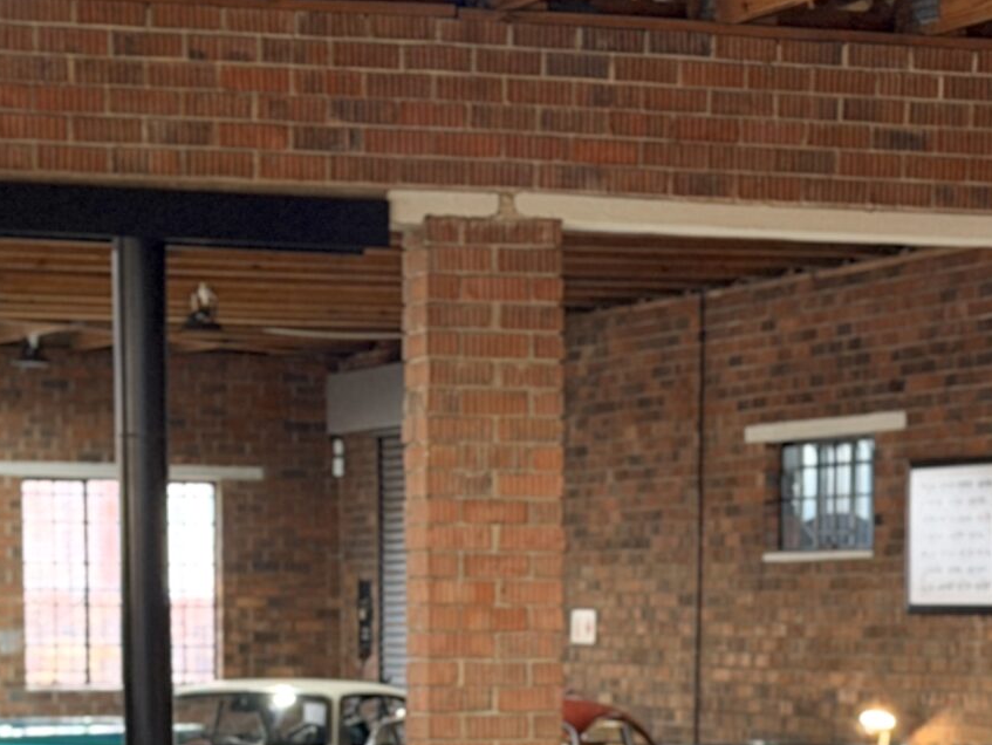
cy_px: 1113
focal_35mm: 145
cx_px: 463
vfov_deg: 9.9
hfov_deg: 13.6
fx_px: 4157
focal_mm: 6.76
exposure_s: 1/33
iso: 250
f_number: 1.78
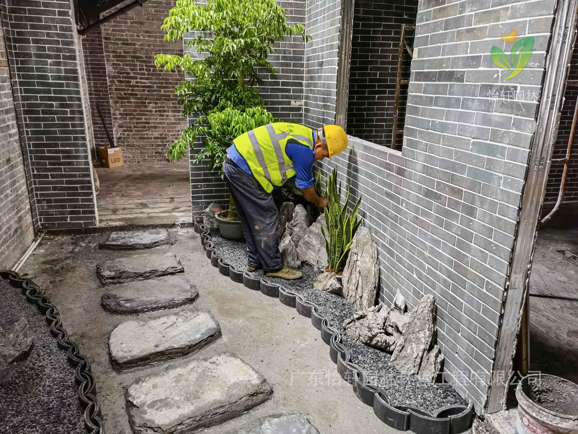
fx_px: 451
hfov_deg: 65.3
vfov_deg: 51.4
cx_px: 289
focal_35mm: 27
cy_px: 217
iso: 640
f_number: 1.9
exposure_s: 1/25
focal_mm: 6.67
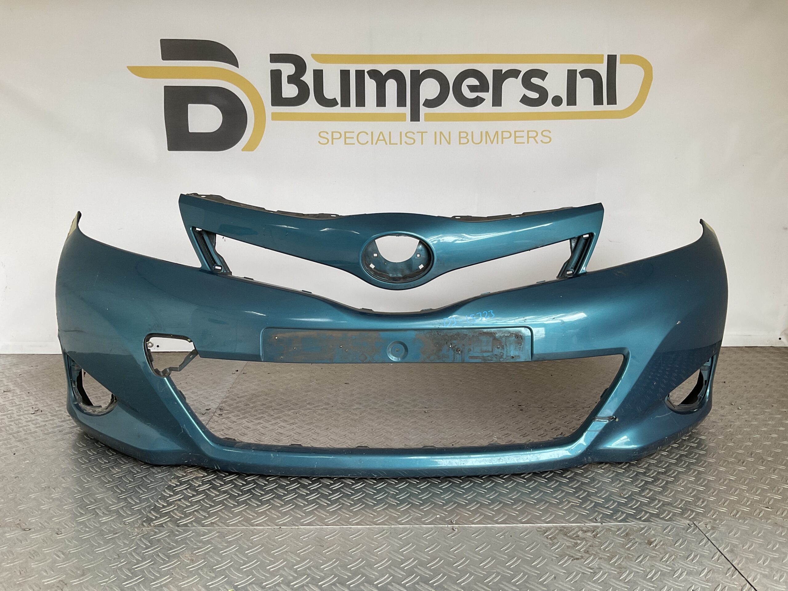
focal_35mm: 29
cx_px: 394
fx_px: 660
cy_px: 296
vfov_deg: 48.2
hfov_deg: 61.7
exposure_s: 1/120
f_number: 1.8
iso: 40
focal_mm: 3
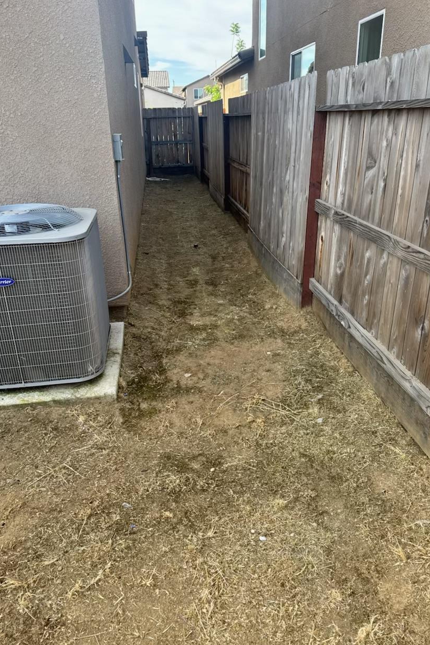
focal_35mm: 26
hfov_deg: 49.5
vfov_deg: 69.4
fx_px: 466
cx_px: 217
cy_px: 318
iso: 80
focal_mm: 6.76
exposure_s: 1/633
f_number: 1.78
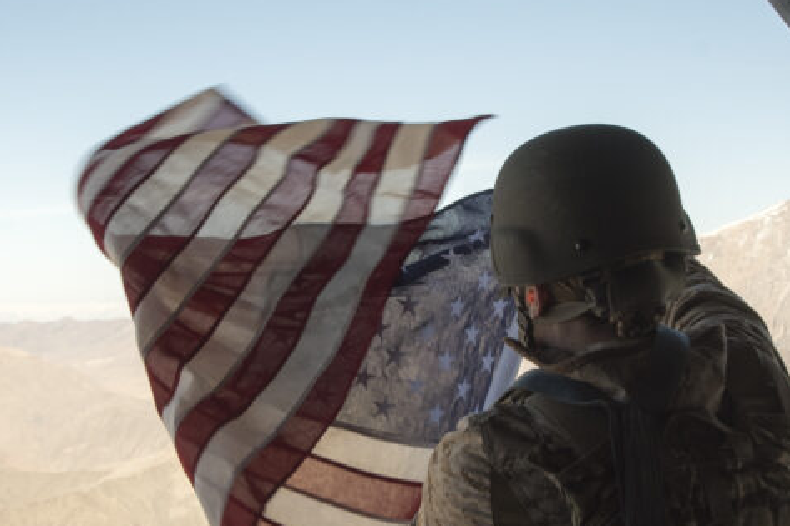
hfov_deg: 33.9
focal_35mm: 52
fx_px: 1141
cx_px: 838
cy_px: 507
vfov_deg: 24.9
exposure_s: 1/320
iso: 160
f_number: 11
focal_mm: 24
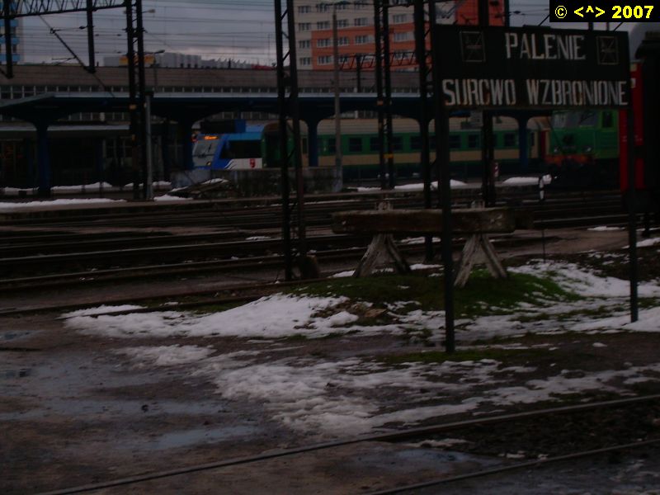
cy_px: 248
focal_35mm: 110
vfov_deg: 13.5
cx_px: 330
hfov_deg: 17.9
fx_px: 2097
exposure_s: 1/60
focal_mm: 18.9
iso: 65
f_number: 4.9
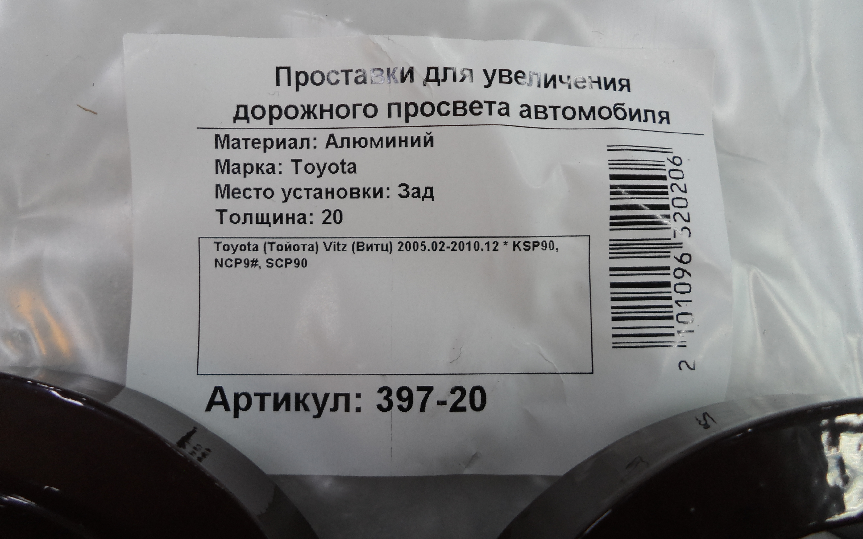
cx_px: 434
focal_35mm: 27
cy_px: 289
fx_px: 635
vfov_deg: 46.0
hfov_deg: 68.4
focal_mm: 4.5
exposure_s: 1/30
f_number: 2.5
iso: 80
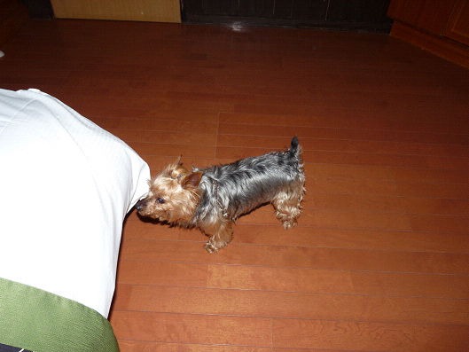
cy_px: 176
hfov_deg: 65.3
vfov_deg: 51.4
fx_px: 366
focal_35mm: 27
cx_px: 234
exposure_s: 1/60
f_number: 2.8
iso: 100
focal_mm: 4.8
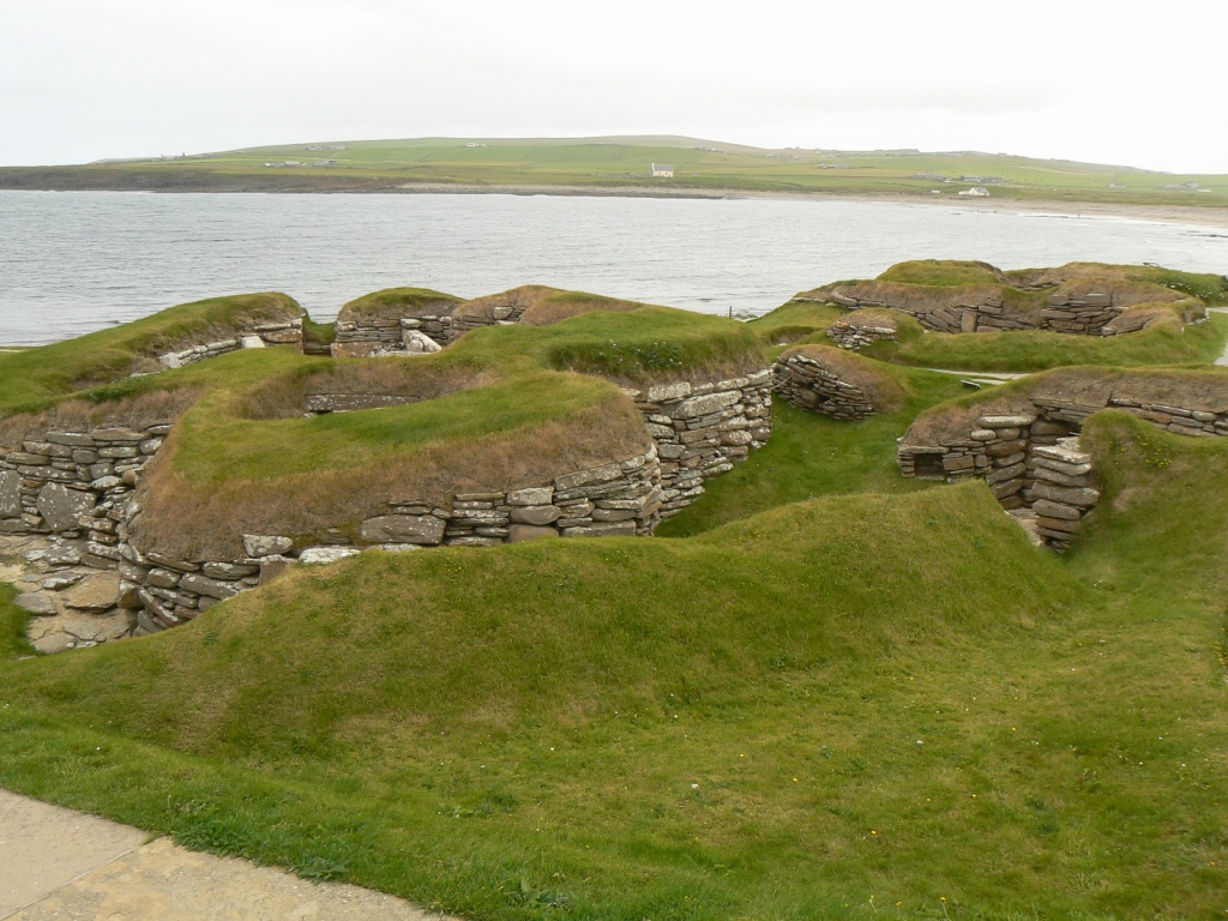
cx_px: 614
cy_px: 460
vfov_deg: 39.7
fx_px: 1277
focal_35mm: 36
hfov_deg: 51.4
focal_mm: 6
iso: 80
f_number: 4
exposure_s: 1/100
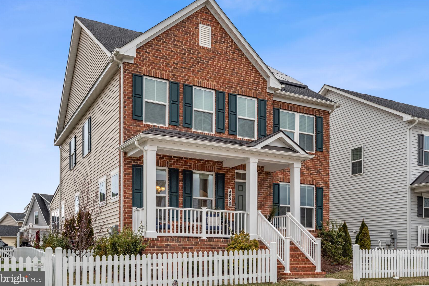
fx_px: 429
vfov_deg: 36.9
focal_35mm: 36
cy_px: 140
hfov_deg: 53.1
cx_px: 218
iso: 200
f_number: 8
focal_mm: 35
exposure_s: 1/200
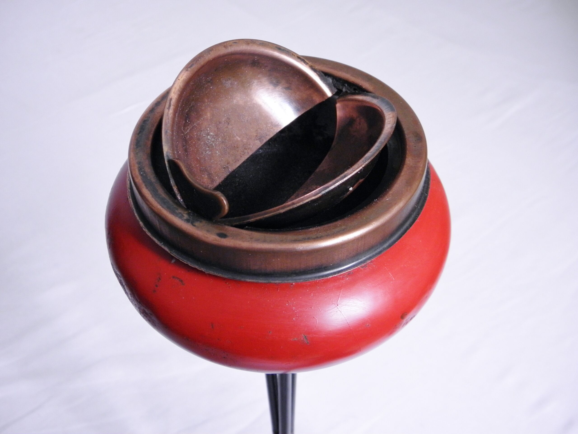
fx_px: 635
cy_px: 217
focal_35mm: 38
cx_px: 289
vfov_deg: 37.7
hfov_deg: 49.0
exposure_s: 1/20
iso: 200
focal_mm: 6.8
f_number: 3.7
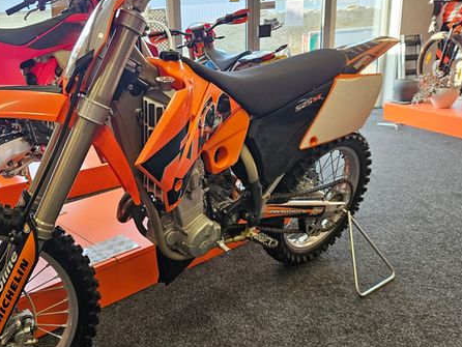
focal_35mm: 33
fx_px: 441
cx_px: 154
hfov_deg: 54.2
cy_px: 175
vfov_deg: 43.0
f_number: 1.8
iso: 160
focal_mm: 5.4
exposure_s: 1/100
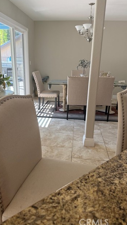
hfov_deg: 42.9
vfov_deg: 69.8
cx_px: 60
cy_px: 111
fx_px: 162
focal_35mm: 27
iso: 125
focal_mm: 6.76
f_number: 1.78
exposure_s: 1/212
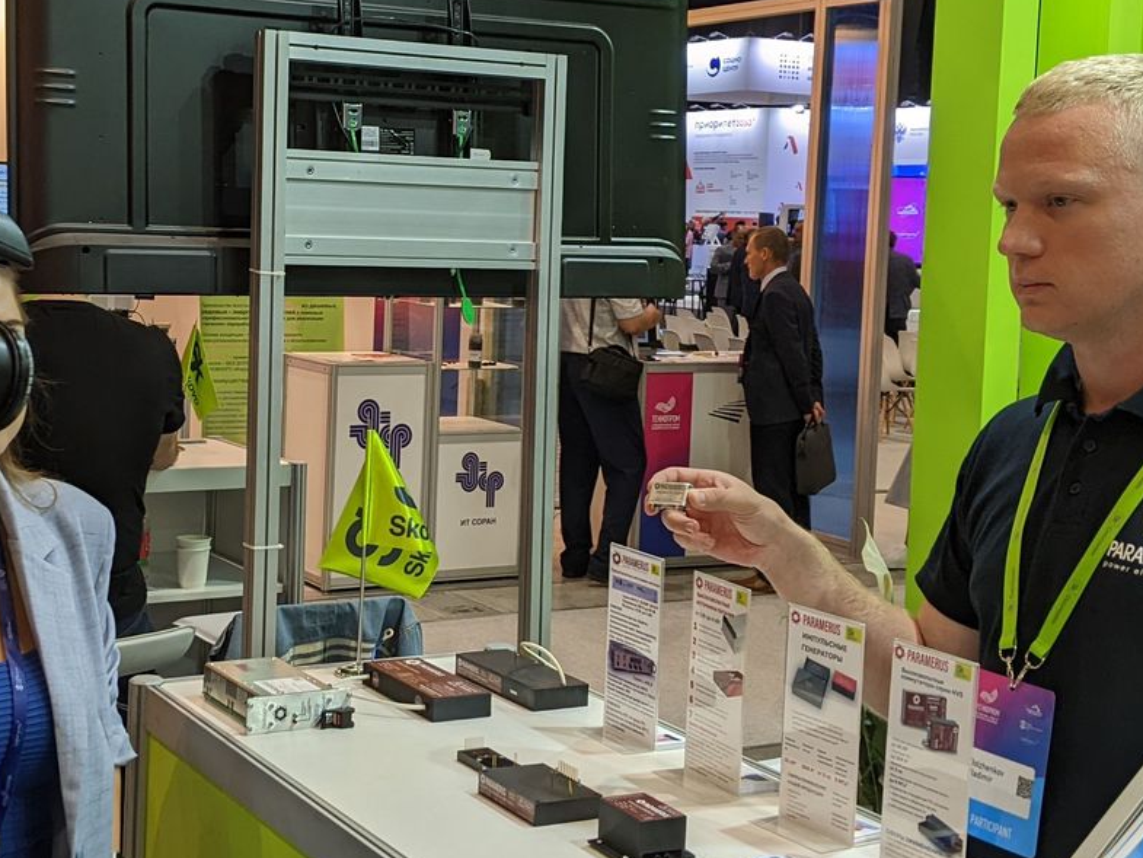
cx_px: 379
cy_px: 319
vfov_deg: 26.5
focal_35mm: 55
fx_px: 1816
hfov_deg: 34.6
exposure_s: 1/99.9
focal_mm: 4.44
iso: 58
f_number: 1.8
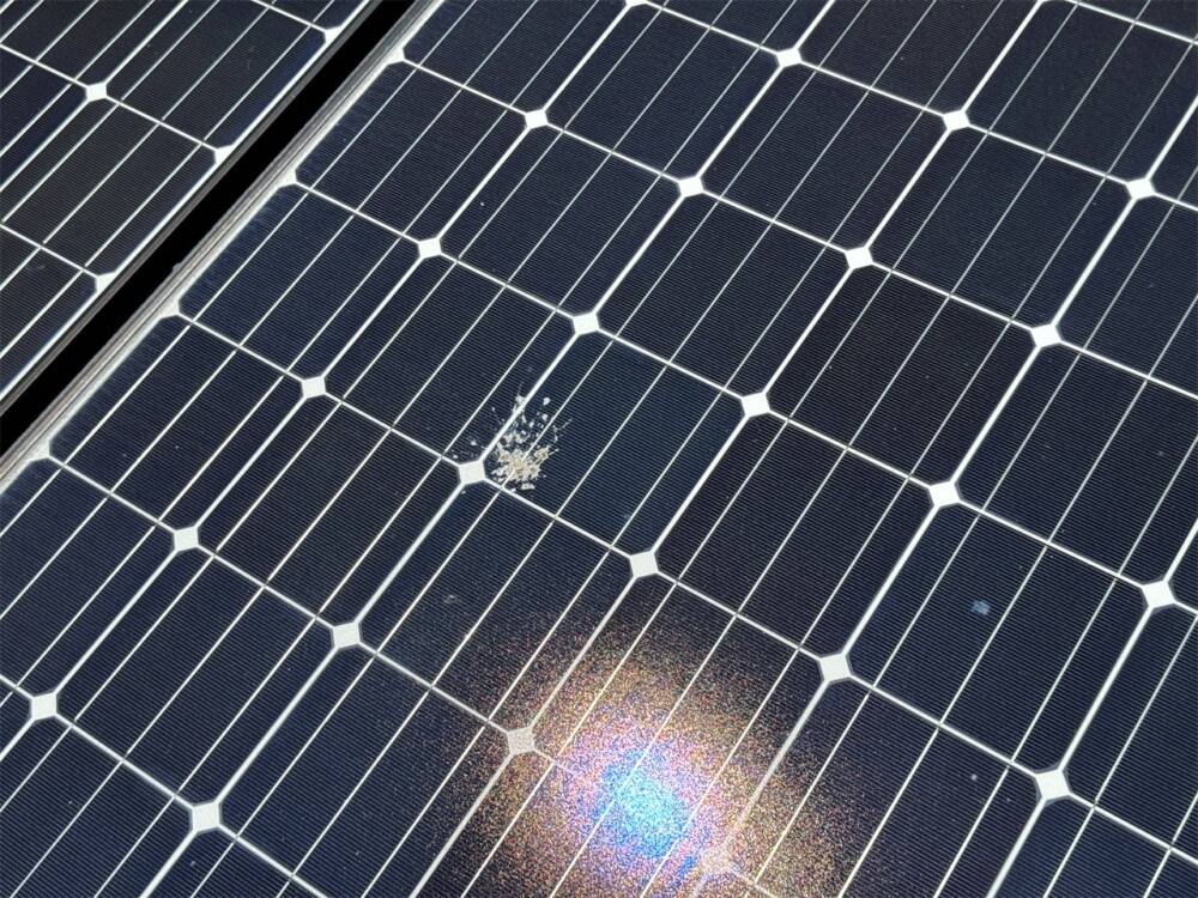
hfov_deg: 39.7
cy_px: 449
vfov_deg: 30.3
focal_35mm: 48
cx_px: 599
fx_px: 1661
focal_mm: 6.76
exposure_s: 1/4049
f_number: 1.78
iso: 64
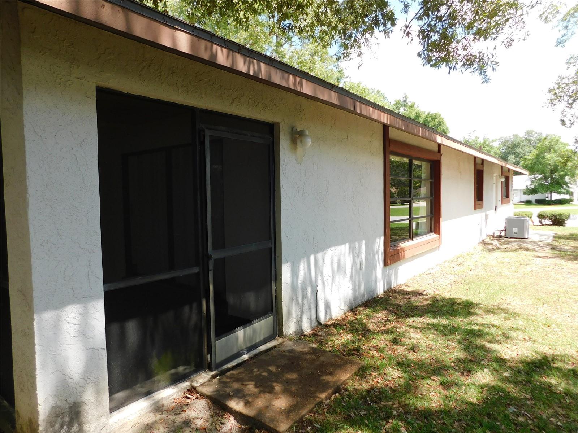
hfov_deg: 73.9
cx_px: 289
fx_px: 384
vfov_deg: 58.9
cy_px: 216
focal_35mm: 23
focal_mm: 4
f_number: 3
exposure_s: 1/400
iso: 125
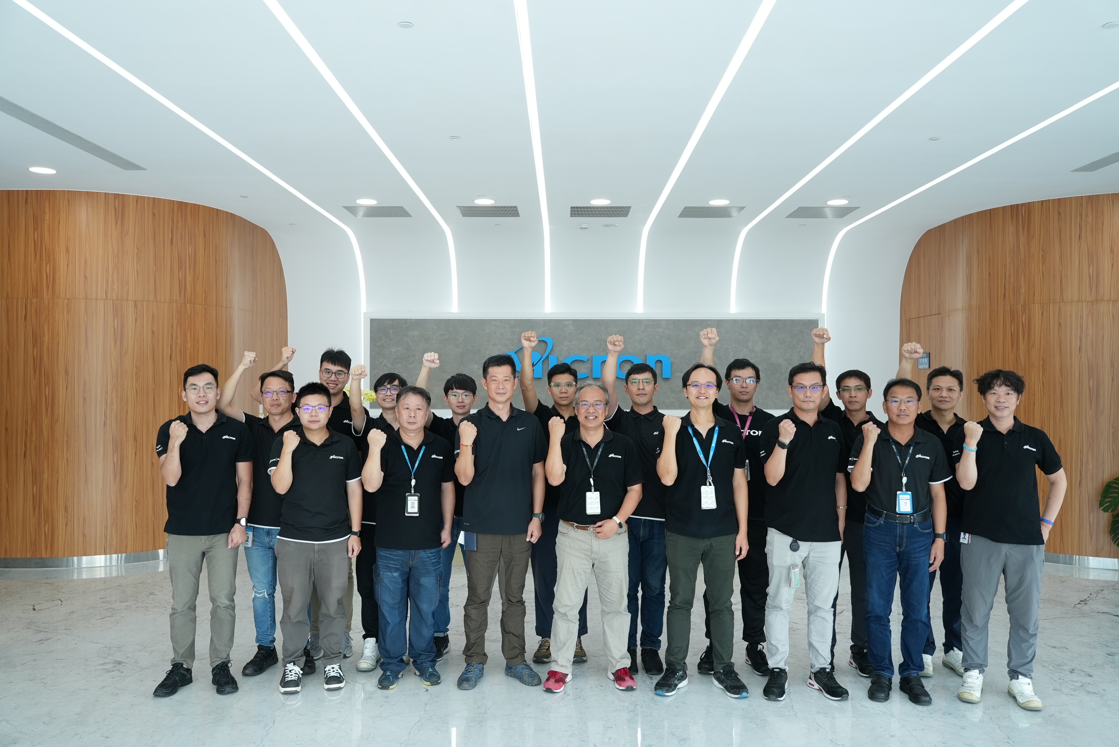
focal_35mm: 28
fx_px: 871
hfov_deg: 65.4
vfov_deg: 46.5
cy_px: 374
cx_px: 560
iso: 400
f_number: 4
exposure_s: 1/125
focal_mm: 28
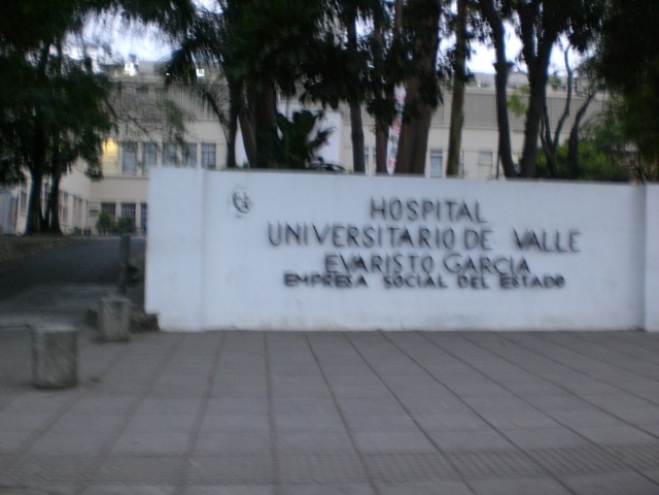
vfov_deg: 37.7
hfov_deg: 49.0
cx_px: 330
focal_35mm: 38
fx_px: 723
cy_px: 248
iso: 200
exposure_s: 1/25
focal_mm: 6.3
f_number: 3.1
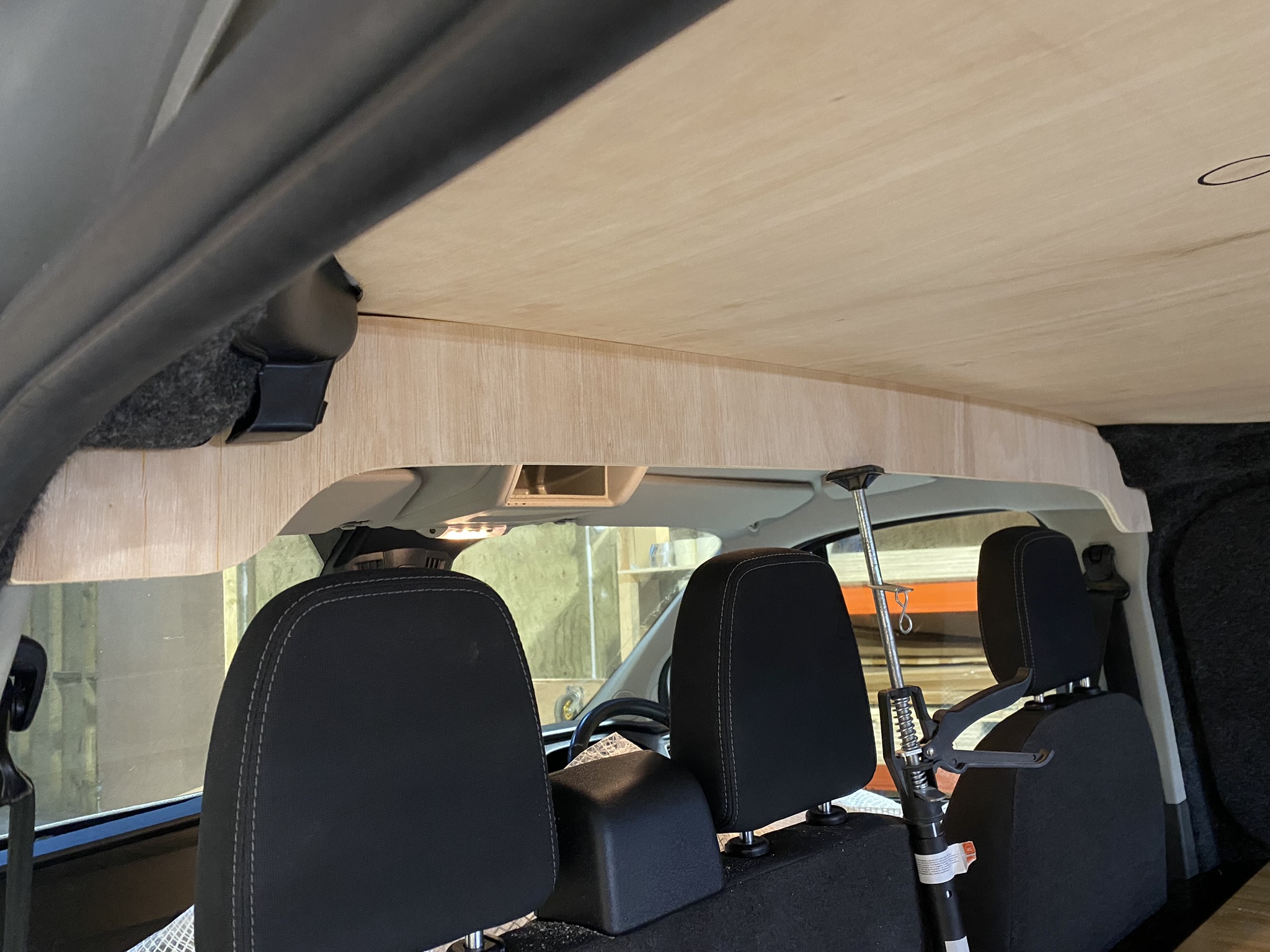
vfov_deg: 53.1
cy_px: 476
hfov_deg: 67.3
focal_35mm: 26
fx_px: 954
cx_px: 635
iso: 500
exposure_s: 1/25
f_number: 1.8
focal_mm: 4.25
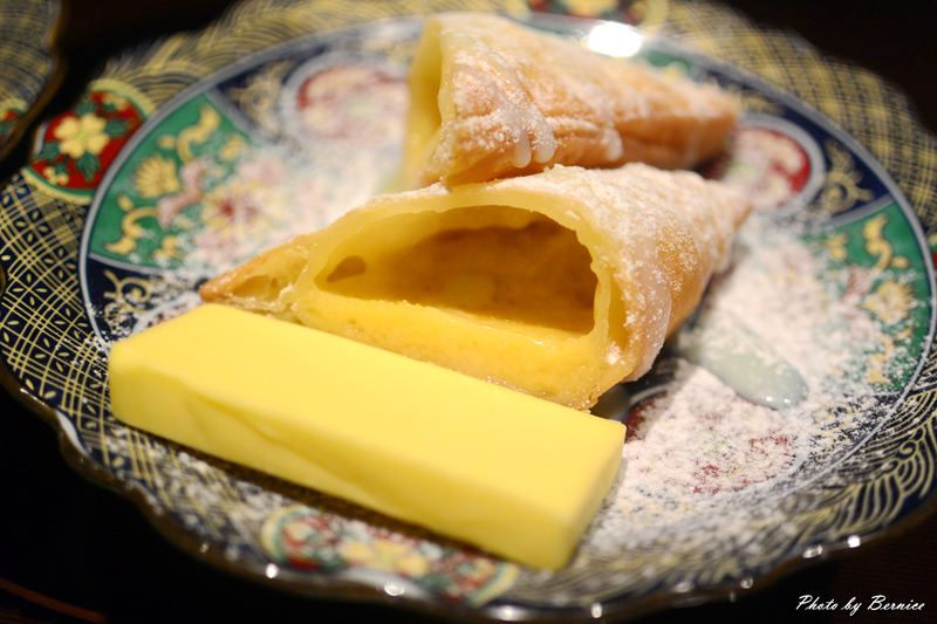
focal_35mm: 49
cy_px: 312
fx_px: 1275
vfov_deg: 27.5
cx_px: 468
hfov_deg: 40.4
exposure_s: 1/250
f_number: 2
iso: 200
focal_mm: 18.5
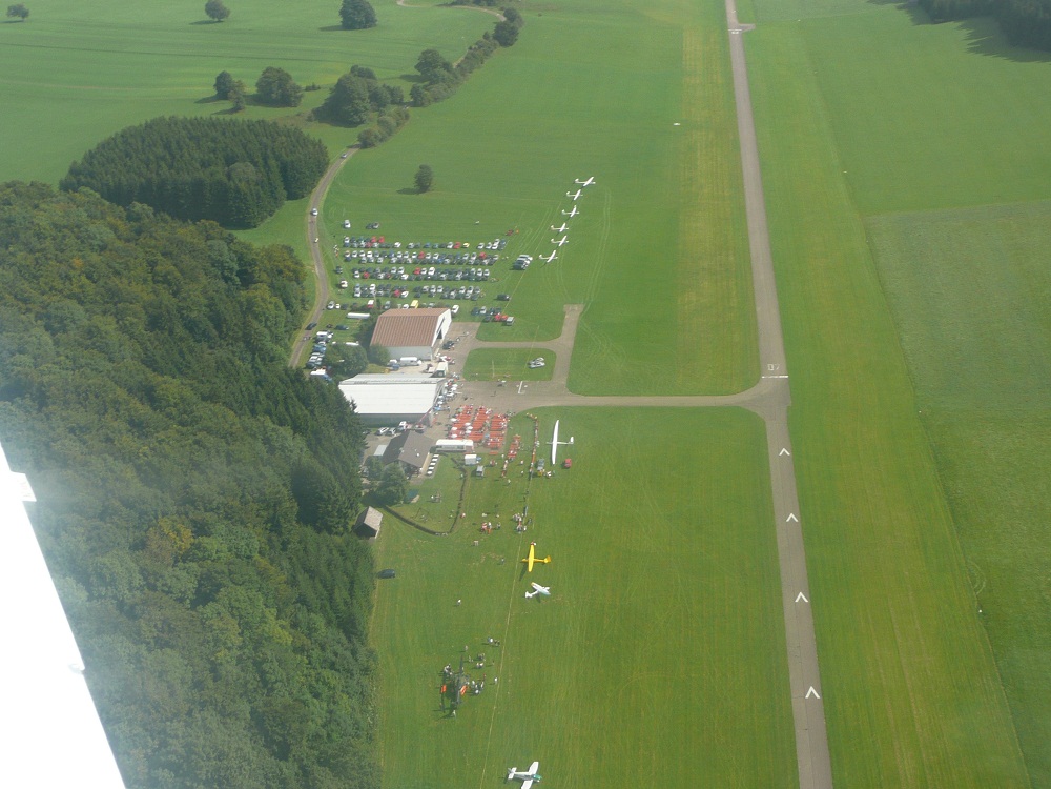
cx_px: 526
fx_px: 1457
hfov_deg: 39.7
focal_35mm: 48
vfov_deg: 30.3
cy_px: 394
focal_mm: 7.8
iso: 100
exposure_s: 1/500
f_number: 4.2
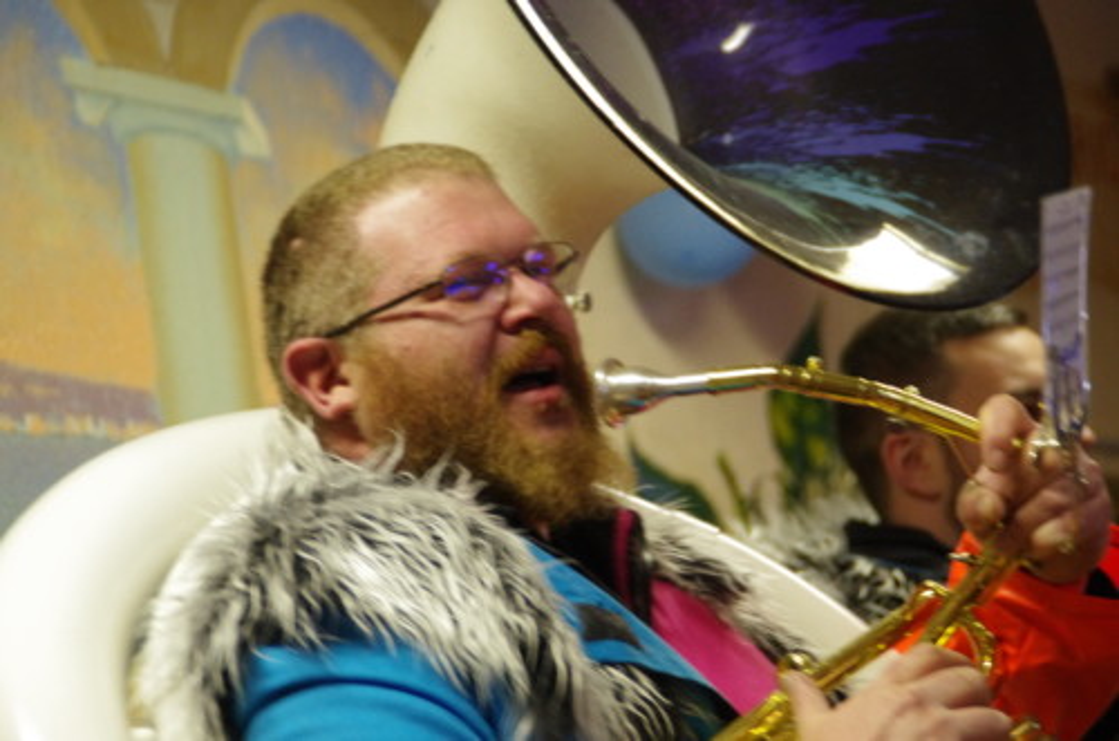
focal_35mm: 165
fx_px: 5117
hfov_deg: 12.5
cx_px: 560
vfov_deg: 8.3
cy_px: 370
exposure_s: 1/40
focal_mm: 110
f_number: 5.6
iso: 3200
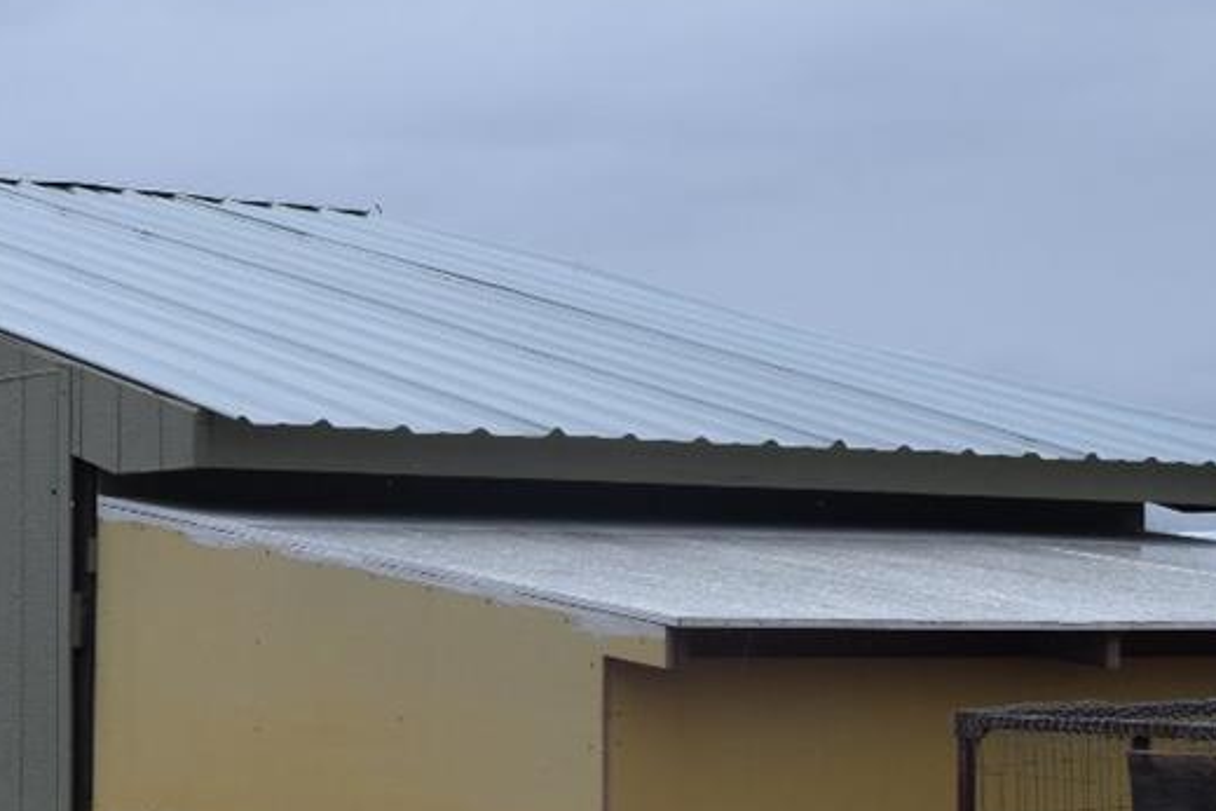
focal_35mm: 104
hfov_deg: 19.5
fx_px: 3513
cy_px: 504
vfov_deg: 13.2
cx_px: 267
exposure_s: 1/250
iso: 200
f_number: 8
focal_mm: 24
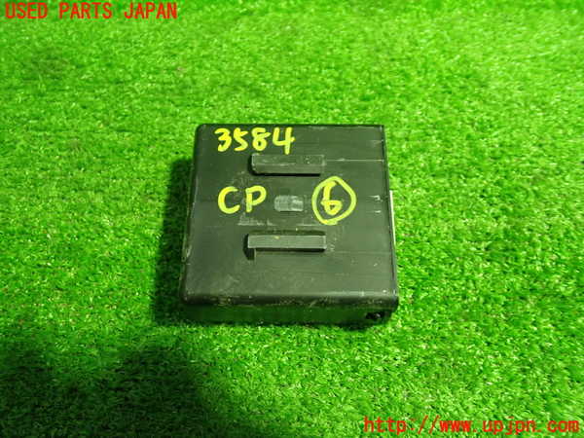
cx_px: 292
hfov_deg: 60.0
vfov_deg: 46.8
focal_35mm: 30
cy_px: 219
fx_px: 506
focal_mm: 5.4
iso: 500
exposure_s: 1/30
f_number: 2.3
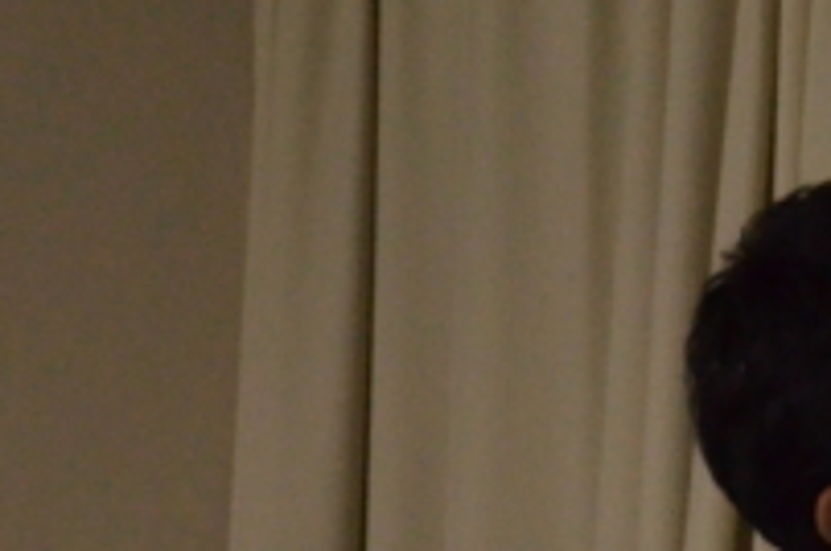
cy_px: 333
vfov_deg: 4.7
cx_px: 1954
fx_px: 6660
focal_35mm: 289
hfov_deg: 6.8
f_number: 6.3
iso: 2500
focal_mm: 38
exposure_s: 1/160
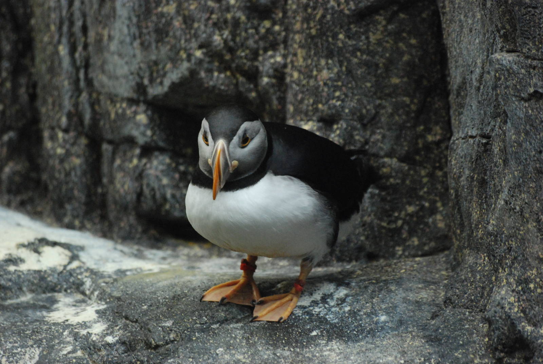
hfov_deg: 5.7
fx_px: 5436
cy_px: 182
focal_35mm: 360
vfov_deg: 3.8
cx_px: 272
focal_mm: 240
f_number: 5.3
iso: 1600
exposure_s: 1/160
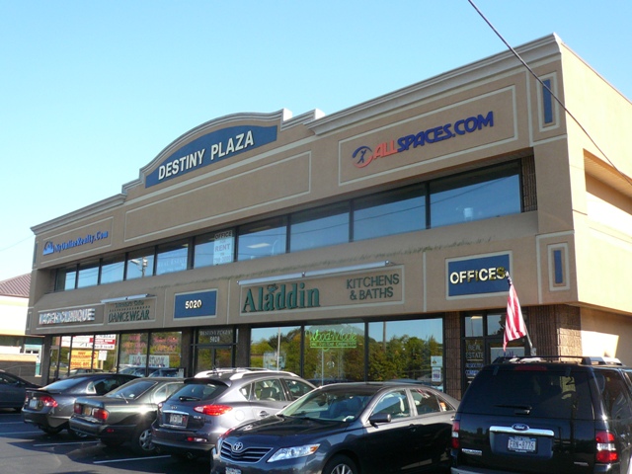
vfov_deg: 41.8
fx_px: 621
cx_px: 316
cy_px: 237
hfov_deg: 54.0
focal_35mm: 34
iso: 100
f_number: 2.8
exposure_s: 1/500
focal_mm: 4.6
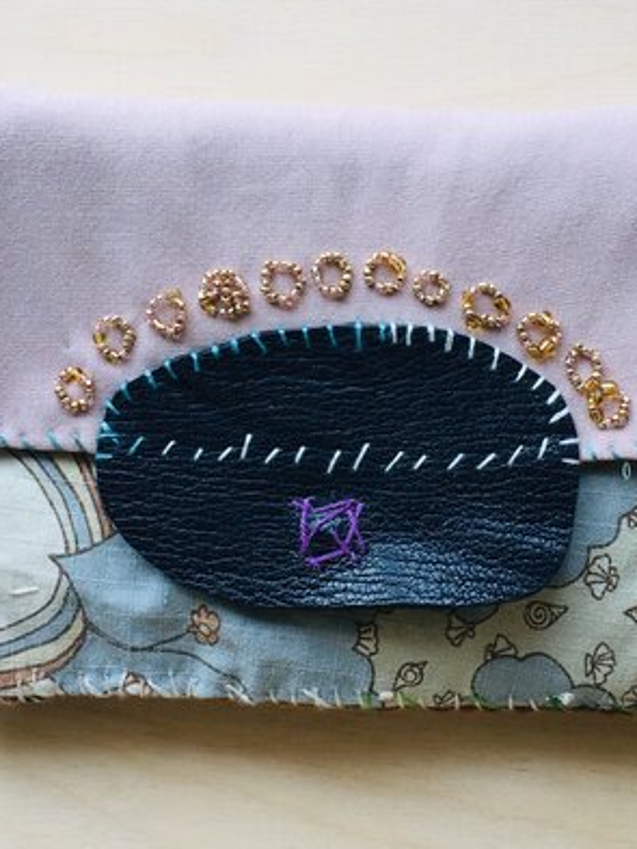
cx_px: 337
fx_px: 1545
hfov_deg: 23.3
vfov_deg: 30.7
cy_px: 370
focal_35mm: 63
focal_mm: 4.15
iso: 32
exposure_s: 1/100
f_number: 2.2
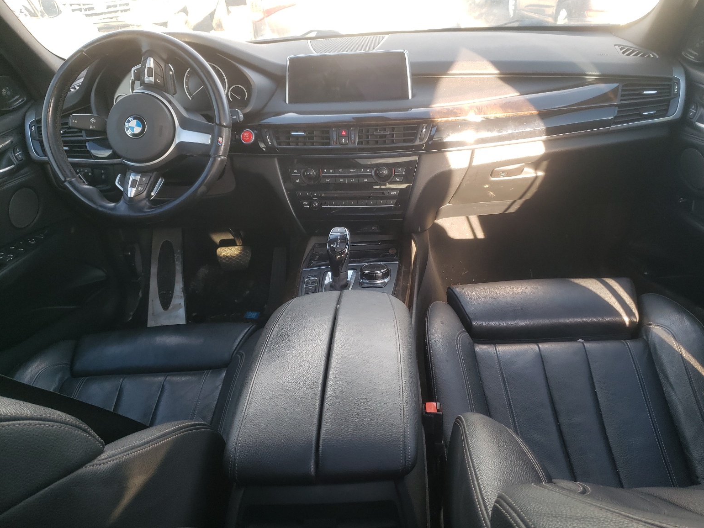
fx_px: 549
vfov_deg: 51.4
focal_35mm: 27
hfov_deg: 65.3
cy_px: 261
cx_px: 364
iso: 56
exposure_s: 1/120
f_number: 1.5
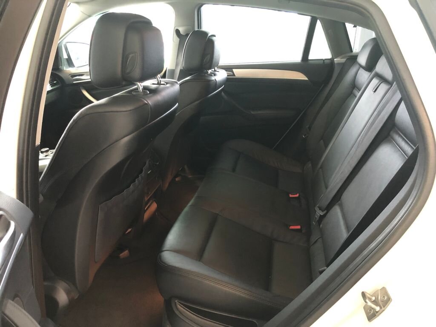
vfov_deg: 49.7
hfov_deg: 63.4
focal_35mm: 28
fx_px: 353
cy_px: 164
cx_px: 218
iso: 80
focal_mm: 3.99
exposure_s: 1/5
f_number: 1.8
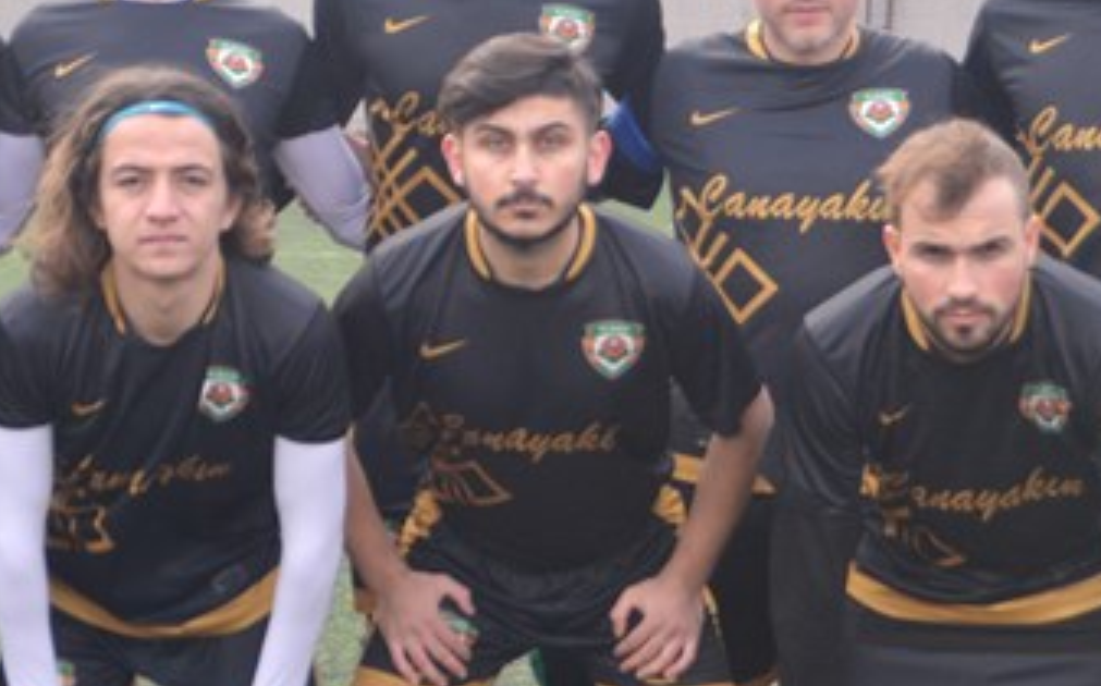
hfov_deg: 15.2
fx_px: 4137
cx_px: 595
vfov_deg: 9.5
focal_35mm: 138
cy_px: 436
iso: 640
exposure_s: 1/500
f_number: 4.5
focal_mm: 38
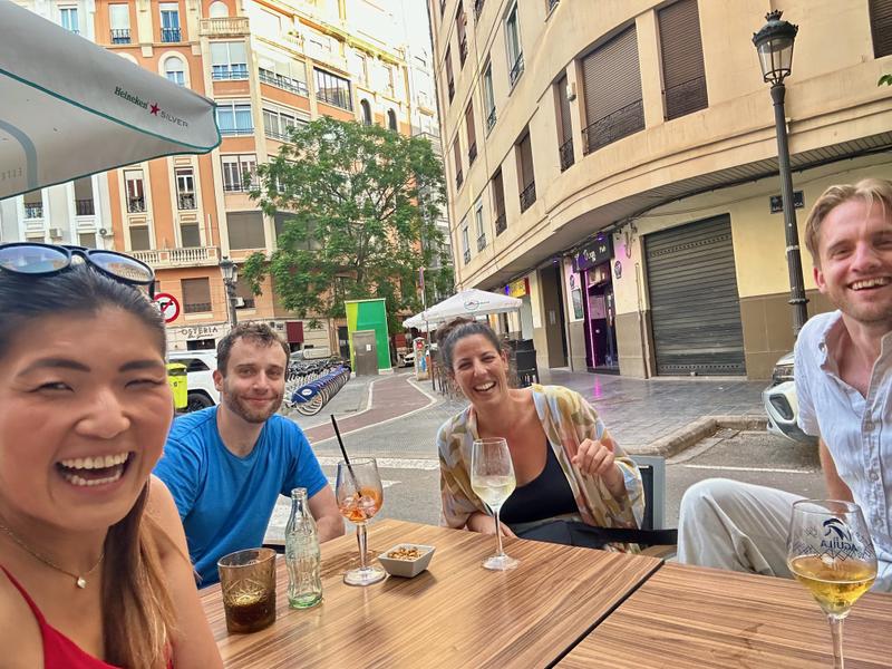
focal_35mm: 23
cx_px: 446
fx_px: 593
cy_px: 334
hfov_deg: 73.9
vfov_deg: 58.9
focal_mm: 2.69
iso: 80
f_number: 1.9
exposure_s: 1/112
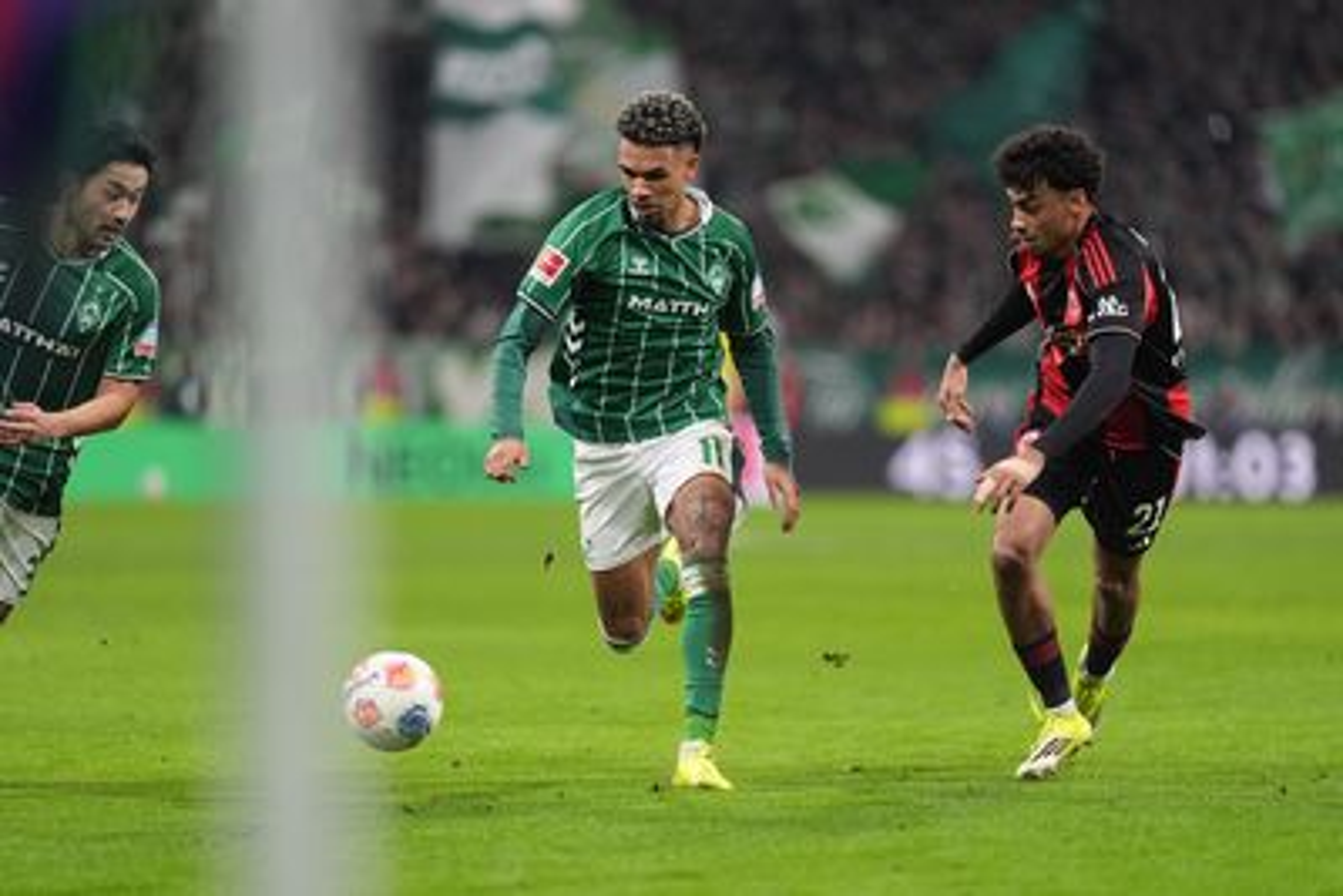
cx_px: 672
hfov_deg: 6.9
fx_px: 11195
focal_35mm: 300
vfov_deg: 4.6
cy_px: 448
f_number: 2.8
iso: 2000
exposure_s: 1/1600
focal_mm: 300
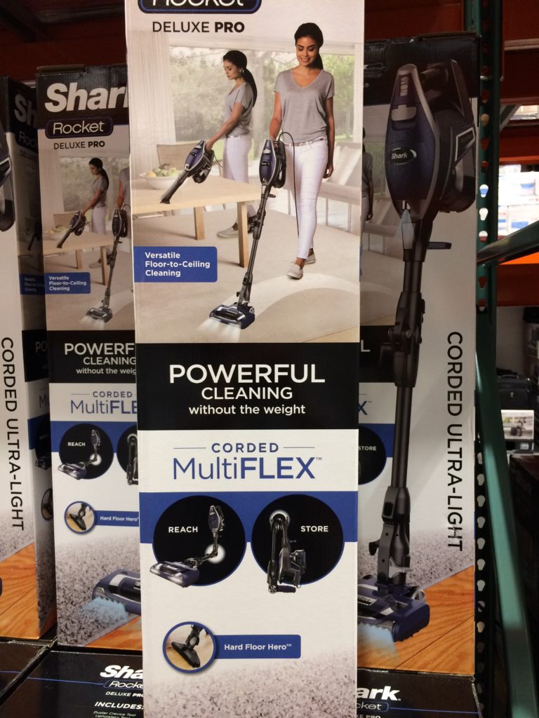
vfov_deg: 61.7
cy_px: 359
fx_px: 602
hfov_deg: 48.2
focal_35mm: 29
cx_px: 270
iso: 200
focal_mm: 4.15
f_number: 2.2
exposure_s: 1/33
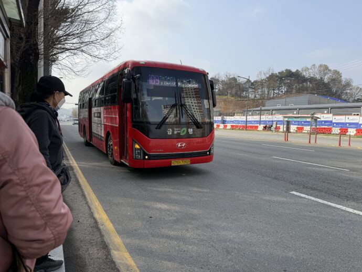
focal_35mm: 24
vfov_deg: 56.8
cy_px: 136
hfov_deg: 71.6
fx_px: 251
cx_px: 181
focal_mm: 6.76
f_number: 1.78
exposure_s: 1/3145
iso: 80
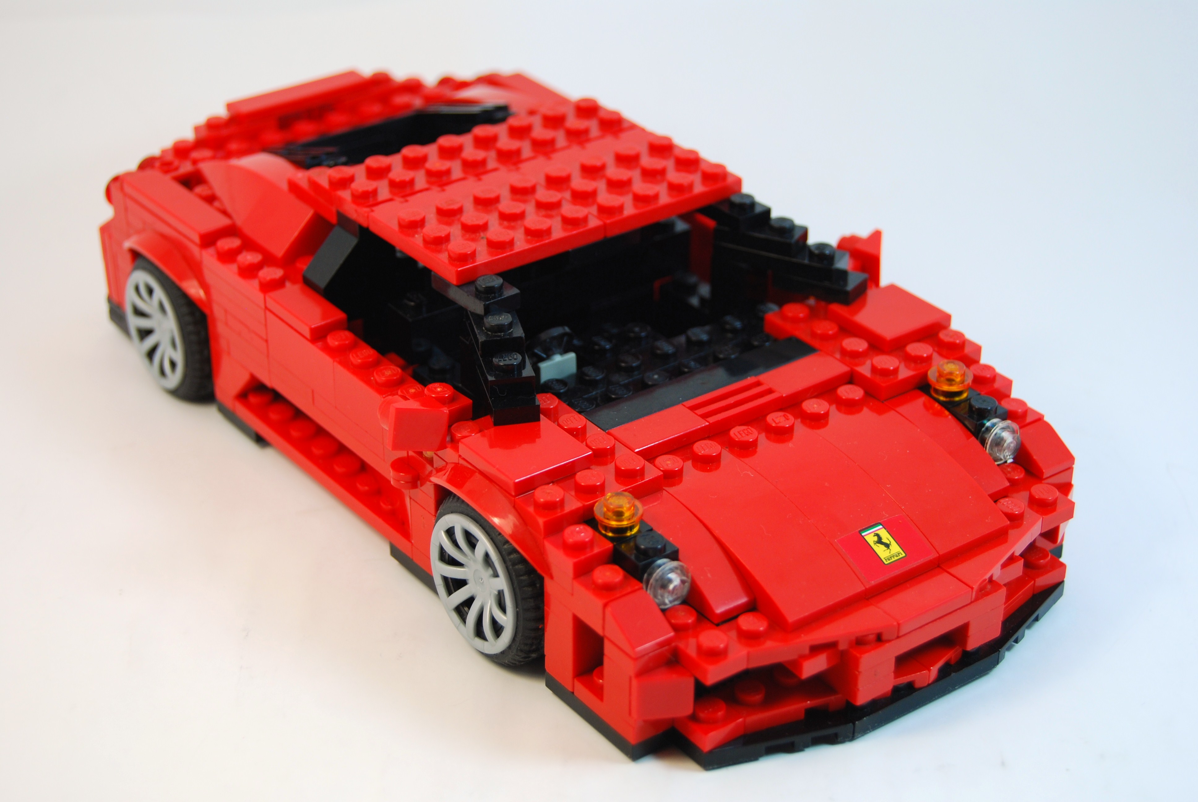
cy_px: 401
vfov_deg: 19.8
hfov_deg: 29.2
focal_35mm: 69
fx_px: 2299
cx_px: 599
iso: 200
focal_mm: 46
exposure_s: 1/80
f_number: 5.3
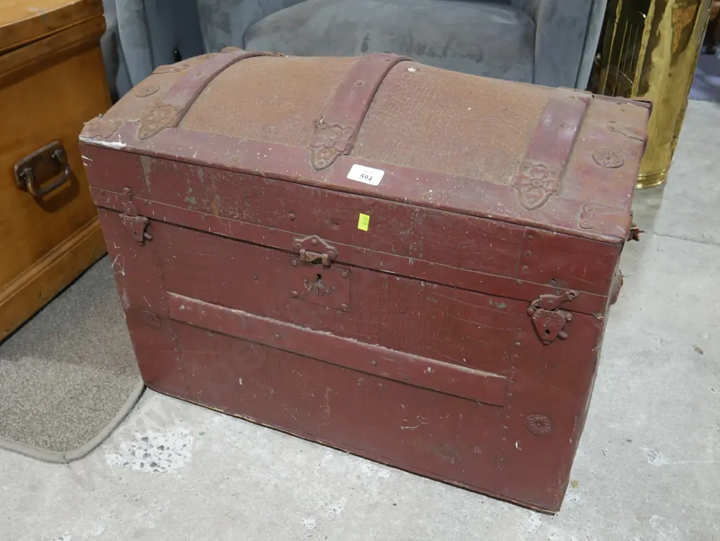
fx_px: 708
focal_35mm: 34
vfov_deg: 41.8
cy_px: 270
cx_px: 360
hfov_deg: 53.9
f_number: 4
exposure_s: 1/60
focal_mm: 17
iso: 640
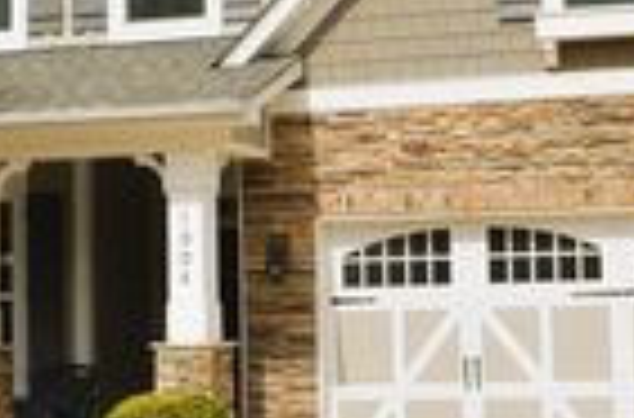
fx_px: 2054
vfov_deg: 11.6
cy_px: 119
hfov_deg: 17.5
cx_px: 166
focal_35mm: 117
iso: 100
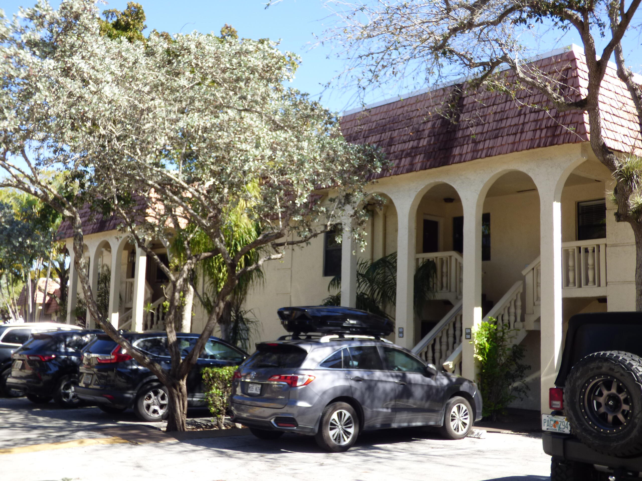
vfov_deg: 33.6
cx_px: 321
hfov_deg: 43.9
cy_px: 240
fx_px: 797
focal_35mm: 43
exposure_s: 1/320
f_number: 3.6
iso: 100
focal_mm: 7.37
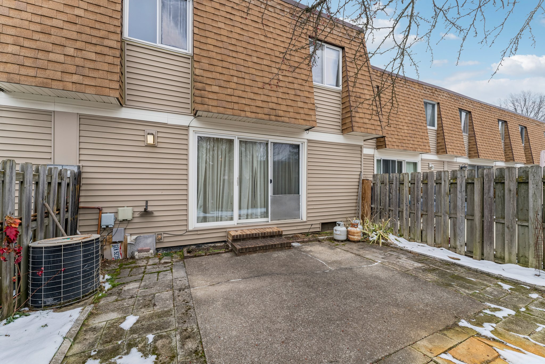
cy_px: 182
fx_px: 212
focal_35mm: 14
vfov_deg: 81.2
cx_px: 272
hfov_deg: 104.3
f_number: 9
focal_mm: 14
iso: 200
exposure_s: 1/80
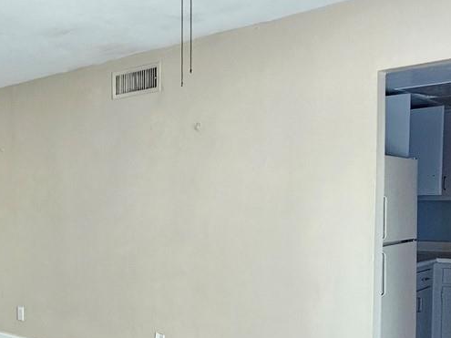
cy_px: 240
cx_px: 77
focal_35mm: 42
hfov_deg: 42.4
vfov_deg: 33.9
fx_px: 547
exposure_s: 1/30
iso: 400
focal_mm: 2.2
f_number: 2.2
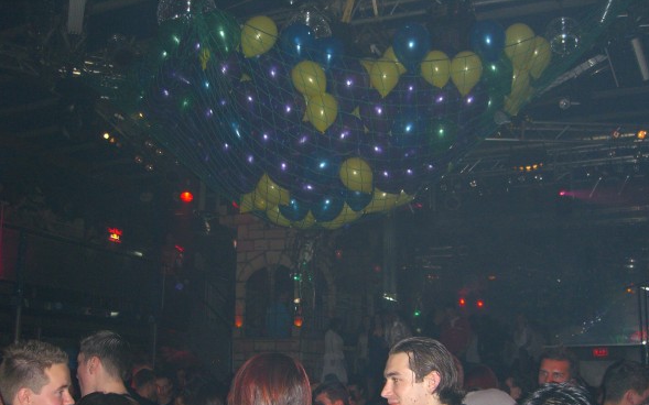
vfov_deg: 31.1
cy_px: 247
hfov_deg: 48.2
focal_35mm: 41
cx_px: 329
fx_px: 725
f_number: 2.8
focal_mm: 7.9
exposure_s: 1/60
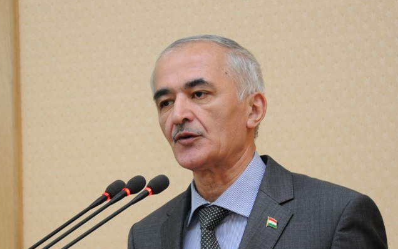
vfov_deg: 7.6
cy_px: 180
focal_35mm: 172
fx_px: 1866
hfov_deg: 12.2
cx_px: 171
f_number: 5.3
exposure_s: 1/50
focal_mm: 70
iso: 1000
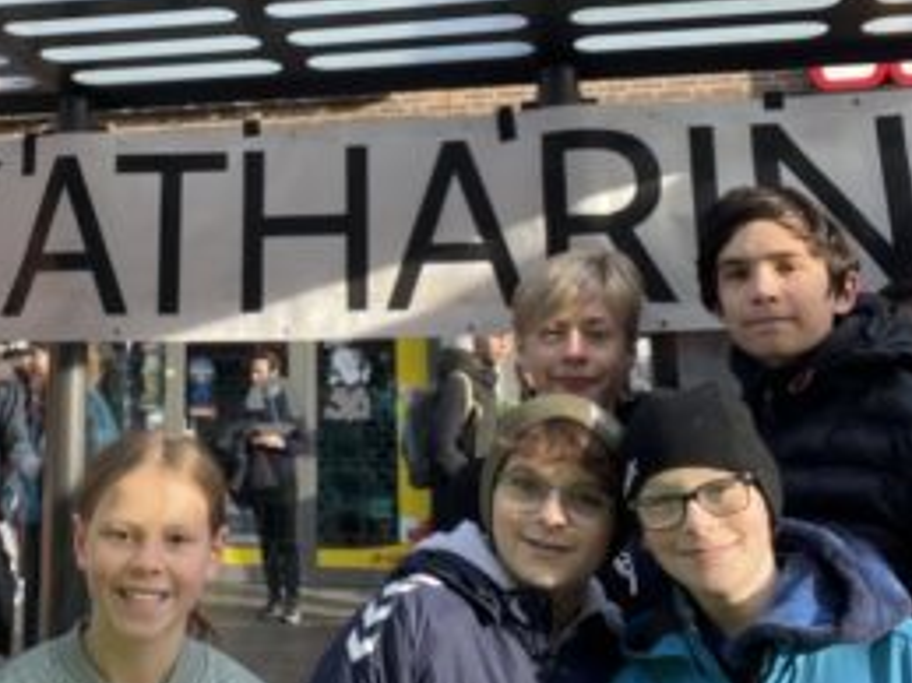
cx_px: 317
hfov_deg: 39.3
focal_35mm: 48
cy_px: 129
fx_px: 1264
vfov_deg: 29.5
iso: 25
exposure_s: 1/163
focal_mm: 2.71
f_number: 2.2
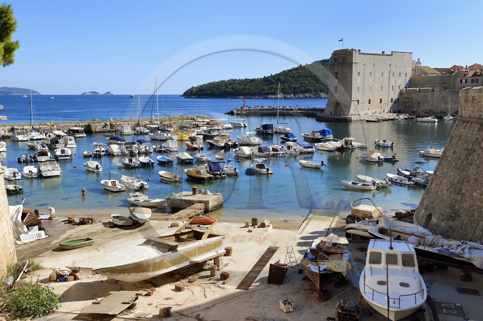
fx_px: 509
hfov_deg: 50.7
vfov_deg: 35.0
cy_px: 160
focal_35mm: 38
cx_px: 242
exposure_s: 1/640
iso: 200
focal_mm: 38
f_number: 8
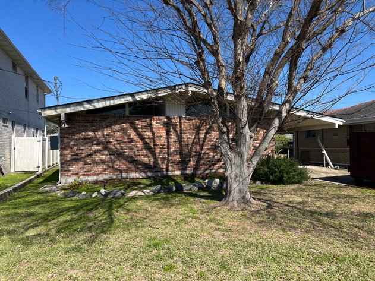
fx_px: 282
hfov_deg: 67.3
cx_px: 188
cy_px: 140
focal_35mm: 26
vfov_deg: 53.0
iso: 50
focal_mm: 5.7
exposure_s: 1/2994
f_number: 1.5
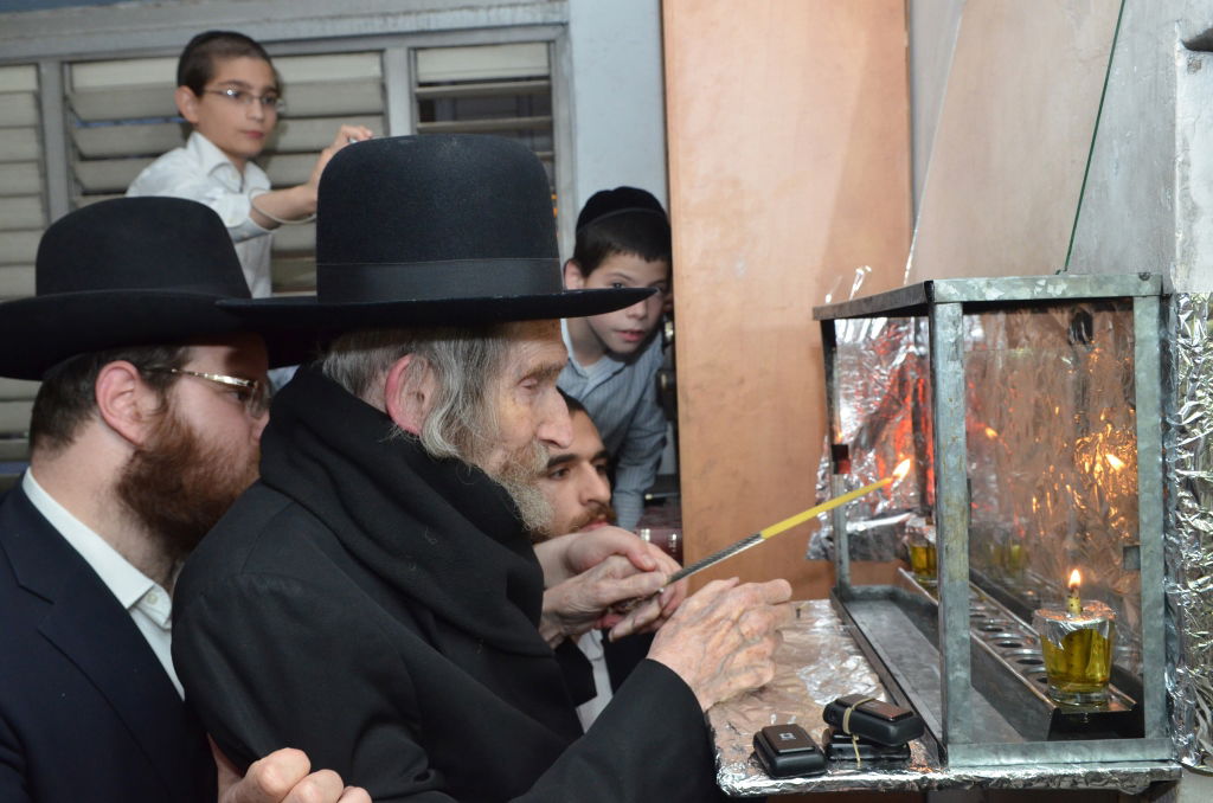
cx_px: 606
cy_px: 402
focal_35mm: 33
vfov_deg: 39.8
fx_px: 1109
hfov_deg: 57.3
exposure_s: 1/125
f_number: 5.6
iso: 2000
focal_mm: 22
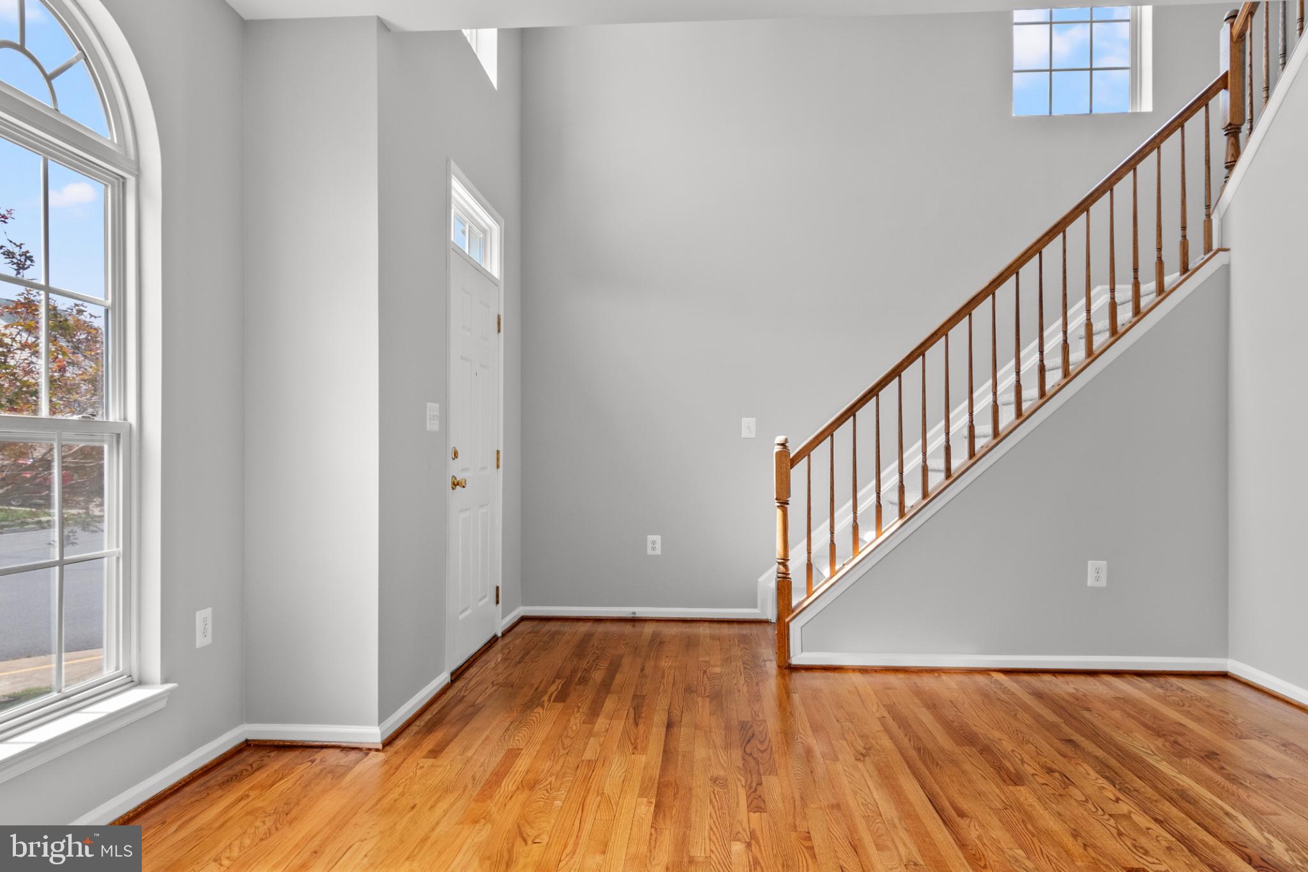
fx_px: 799
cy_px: 436
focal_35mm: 22
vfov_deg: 57.2
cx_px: 654
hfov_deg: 78.6
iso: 250
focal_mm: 11
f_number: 8
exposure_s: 1/13
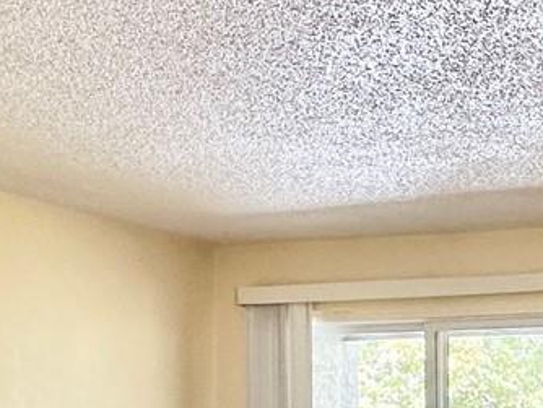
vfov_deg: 21.1
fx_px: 1052
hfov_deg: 26.5
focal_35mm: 67
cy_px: 425
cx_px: 610
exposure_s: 1/120
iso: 200
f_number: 2.2
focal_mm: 2.22
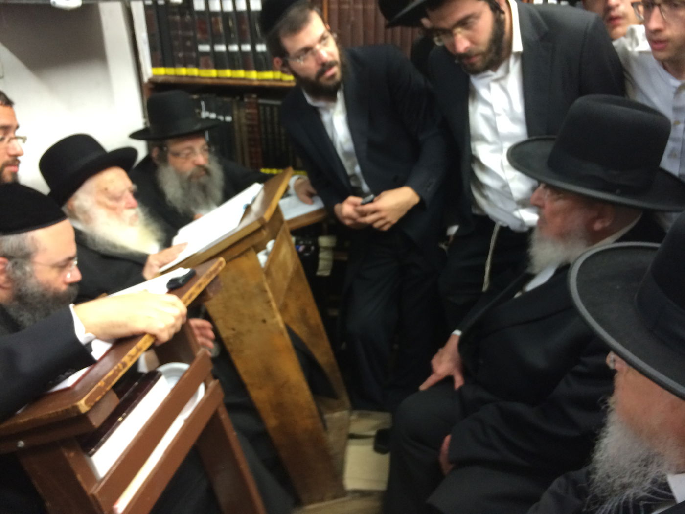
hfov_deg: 60.0
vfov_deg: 46.8
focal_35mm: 30
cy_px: 257
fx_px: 594
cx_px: 342
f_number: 2.2
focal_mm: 4.12
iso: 125
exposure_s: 1/30
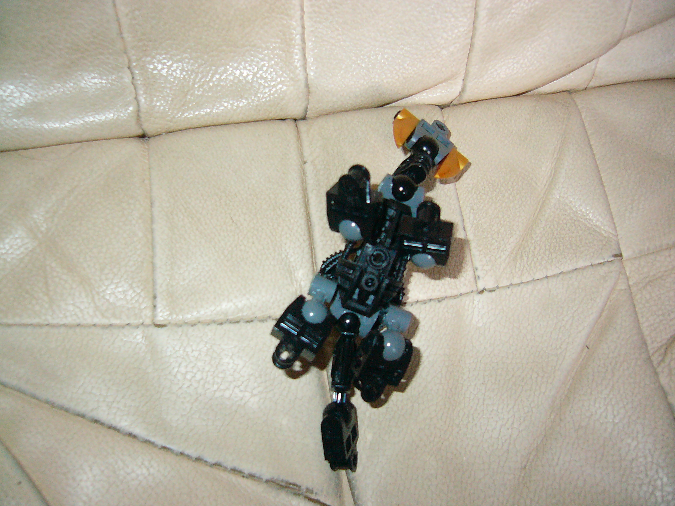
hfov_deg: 52.6
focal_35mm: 35
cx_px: 338
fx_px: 682
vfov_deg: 40.7
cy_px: 253
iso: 200
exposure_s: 1/40
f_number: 2.8
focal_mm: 5.8
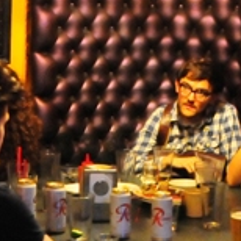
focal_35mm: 119
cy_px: -7
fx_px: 937
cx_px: 160
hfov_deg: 14.6
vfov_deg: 14.4
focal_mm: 18
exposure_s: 1/13
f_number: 4.5
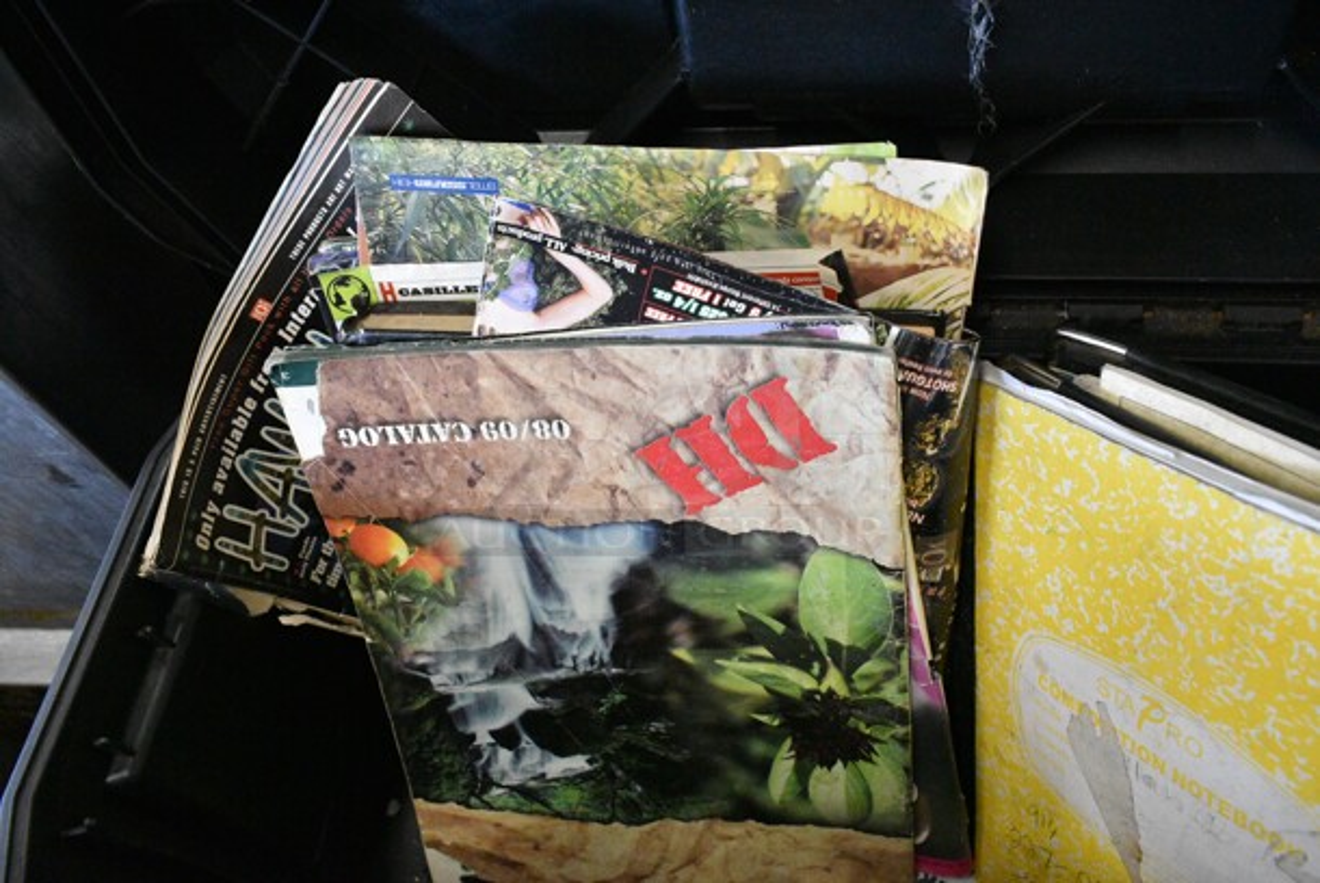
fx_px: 1101
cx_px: 660
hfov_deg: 61.9
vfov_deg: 43.7
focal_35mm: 30
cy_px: 442
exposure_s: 1/200
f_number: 7.1
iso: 6400
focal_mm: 20
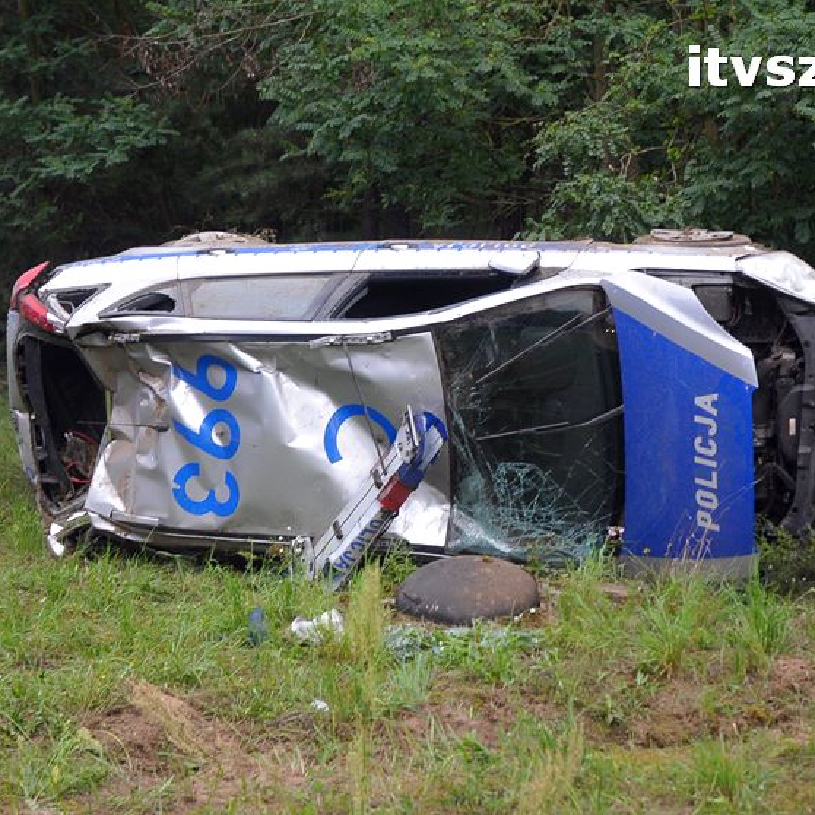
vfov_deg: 26.1
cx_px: 464
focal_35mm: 66
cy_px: 411
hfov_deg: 26.1
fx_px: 1758
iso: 640
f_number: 4.5
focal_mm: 34
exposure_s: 1/80
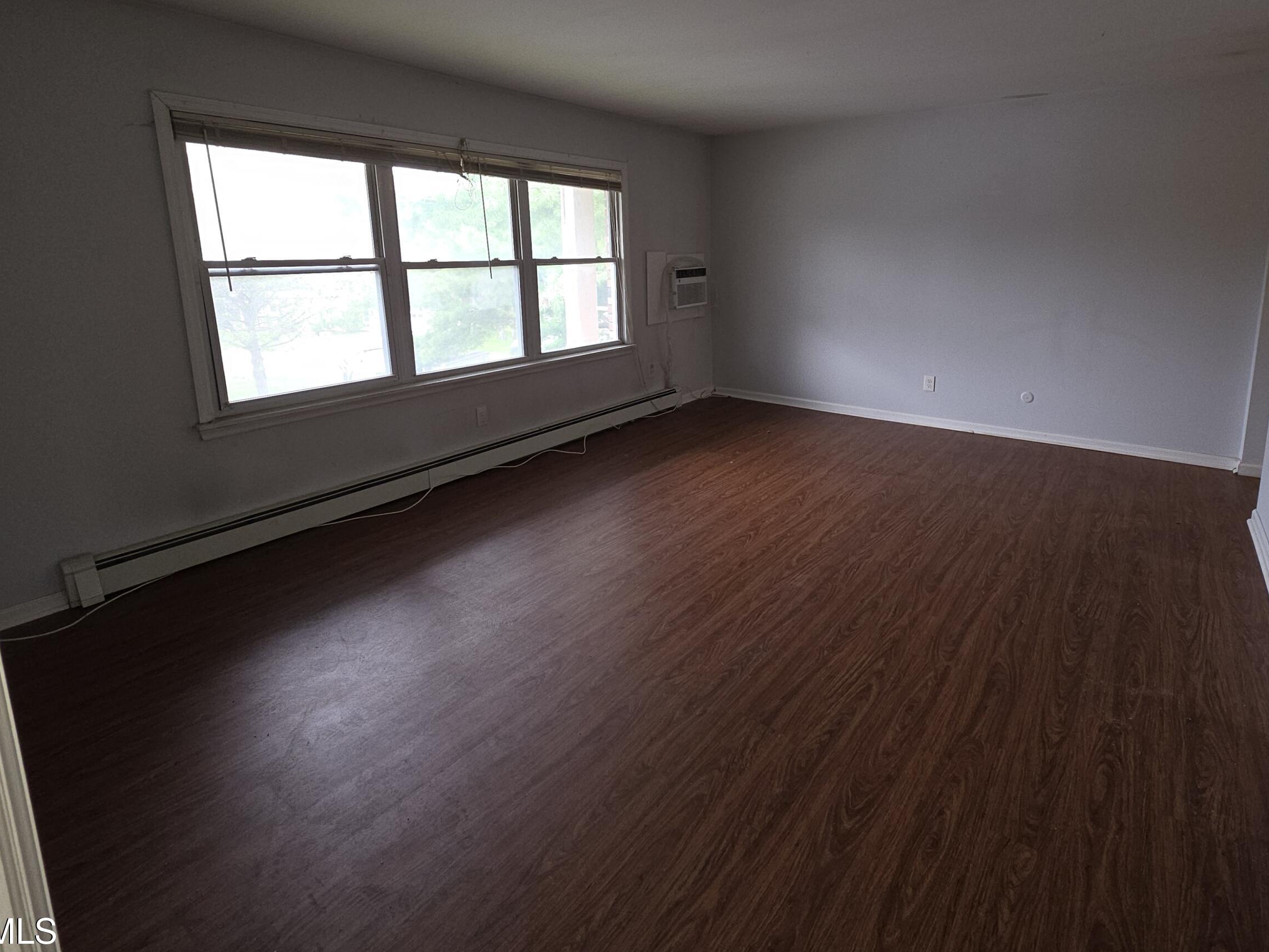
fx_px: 623
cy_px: 366
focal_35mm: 17
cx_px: 703
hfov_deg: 90.7
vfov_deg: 73.7
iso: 80
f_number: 1.9
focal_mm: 2.2
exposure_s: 1/60
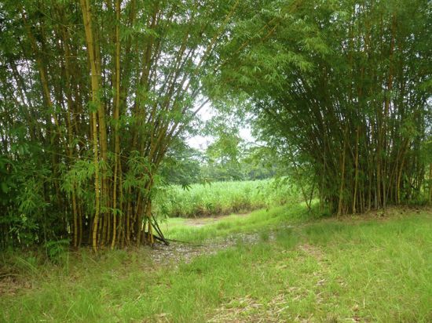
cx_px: 216
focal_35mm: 24
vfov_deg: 56.8
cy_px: 162
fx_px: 299
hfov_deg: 71.6
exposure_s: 1/100
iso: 100
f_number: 3.3
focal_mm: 4.3
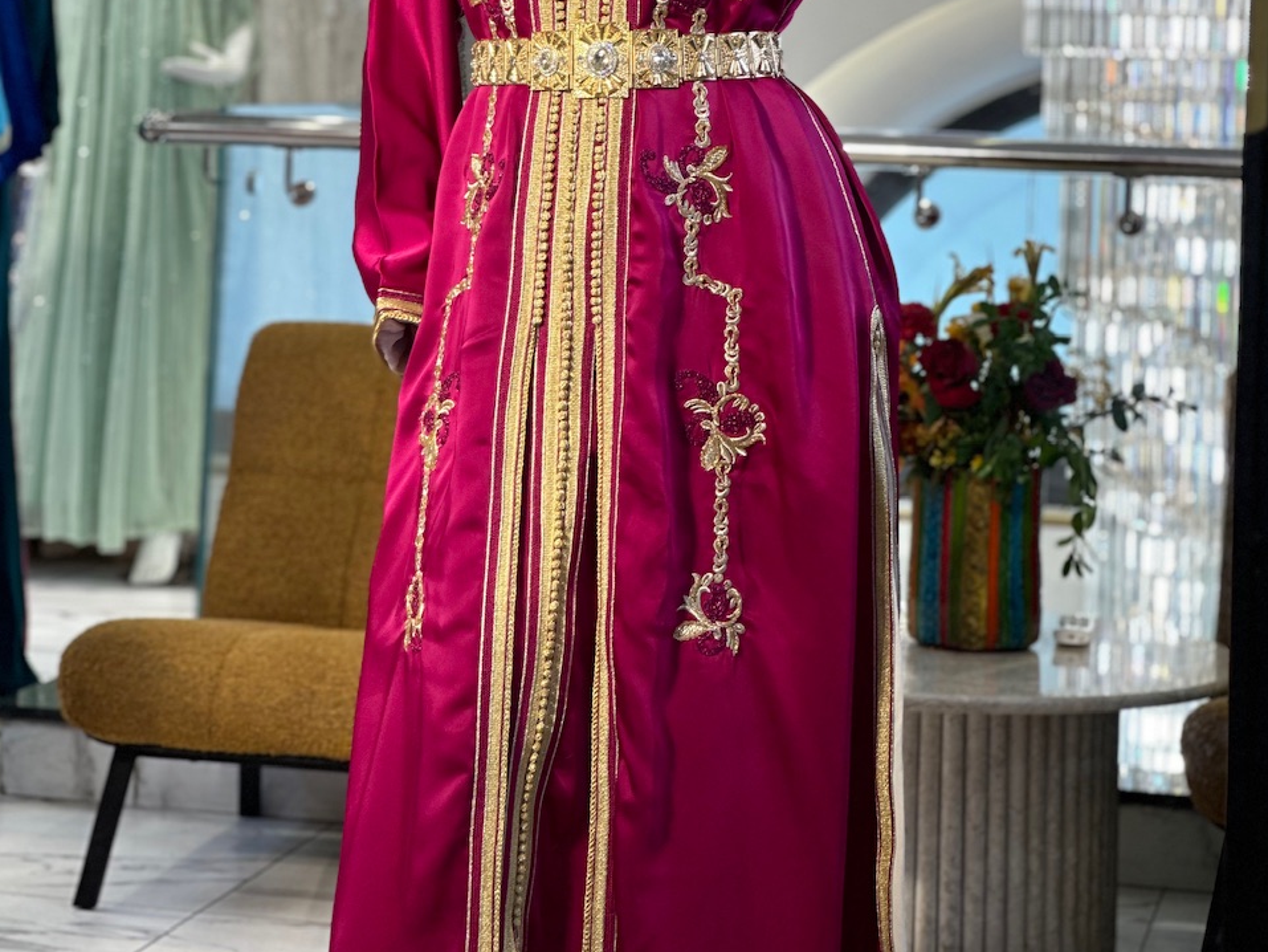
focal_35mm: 103
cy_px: 111
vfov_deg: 14.2
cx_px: 635
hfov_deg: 19.1
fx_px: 3773
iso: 64
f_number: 2.8
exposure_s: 1/100
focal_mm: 9
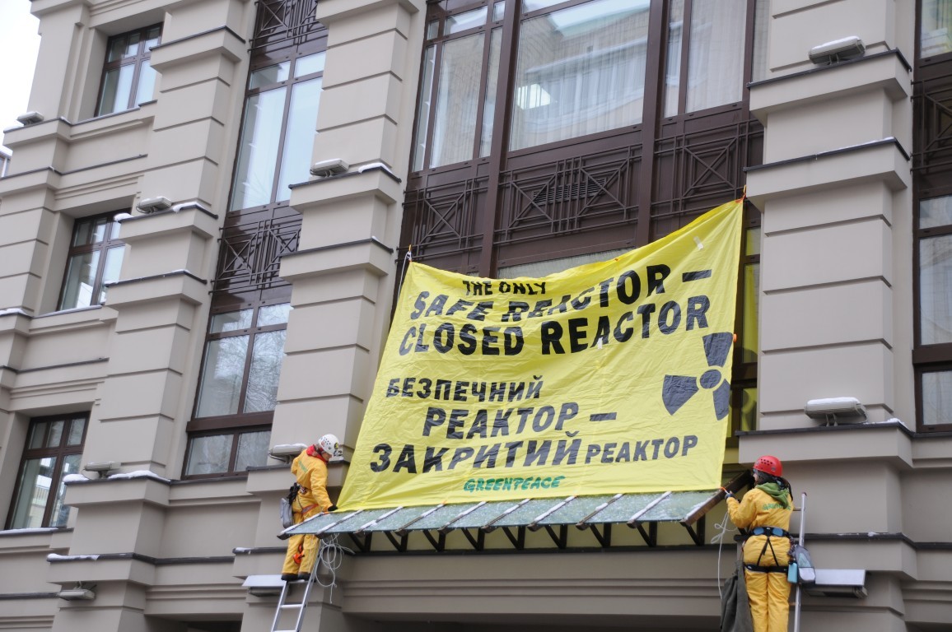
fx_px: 1268
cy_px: 316
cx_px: 476
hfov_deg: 41.2
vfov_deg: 28.0
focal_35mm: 48
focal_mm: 32
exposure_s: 1/60
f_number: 4.2
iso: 200
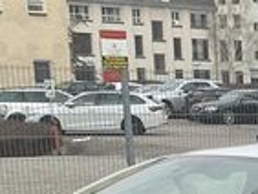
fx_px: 1186
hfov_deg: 11.1
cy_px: 520
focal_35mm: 159
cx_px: 542
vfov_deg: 8.3
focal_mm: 3
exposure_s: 1/412
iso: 25
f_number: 1.8
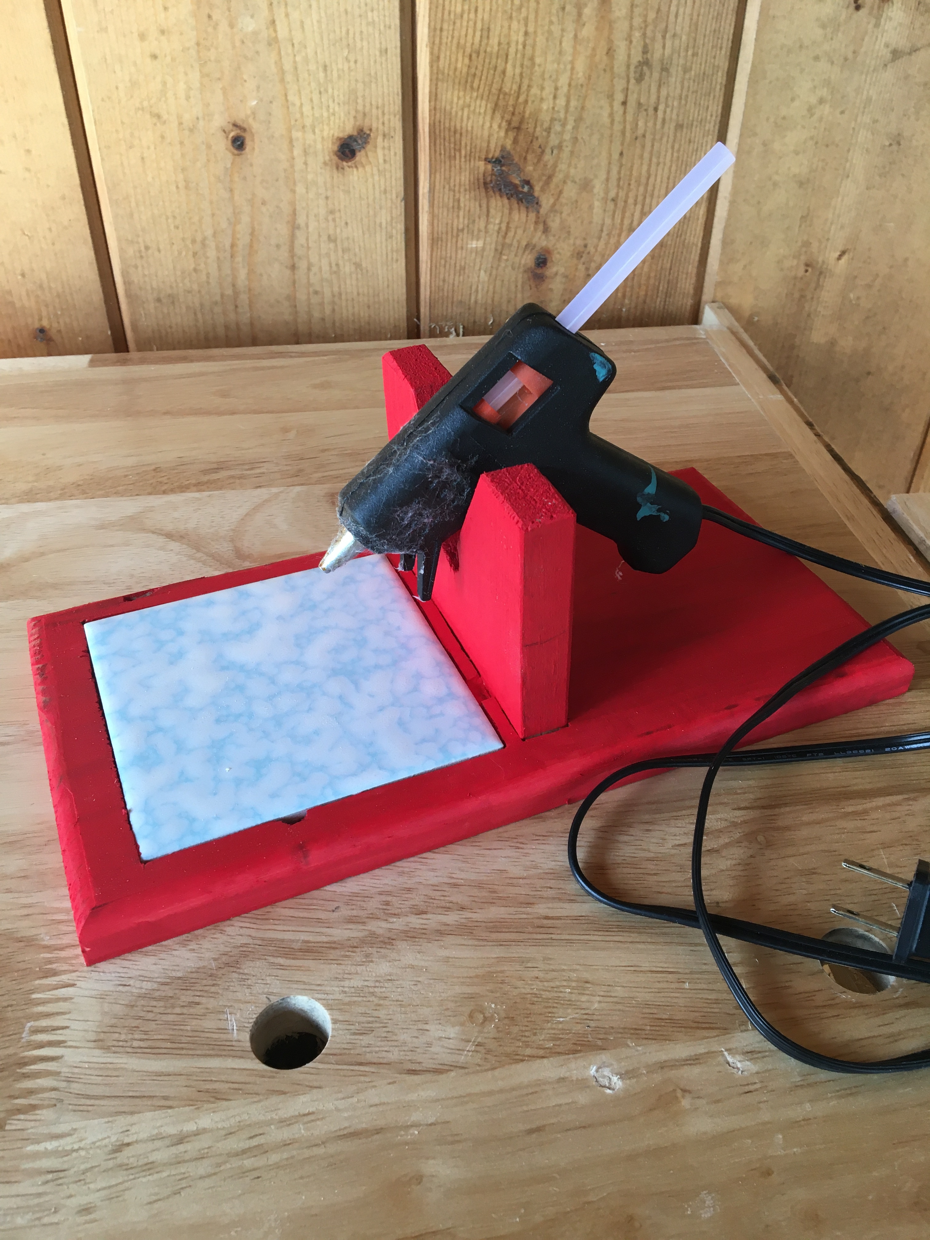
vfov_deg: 61.7
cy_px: 620
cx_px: 465
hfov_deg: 48.2
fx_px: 1039
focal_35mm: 29
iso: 25
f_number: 2.2
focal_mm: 4.15
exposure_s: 1/30
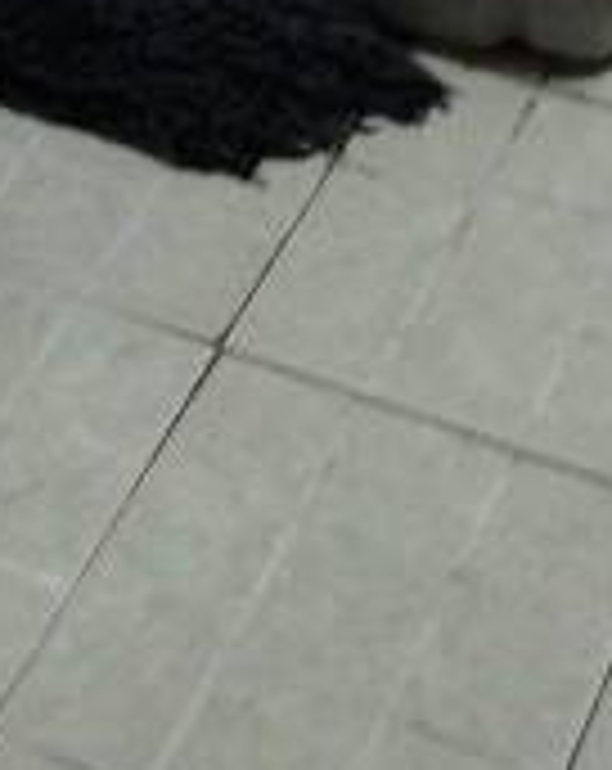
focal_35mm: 119
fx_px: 2704
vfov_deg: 14.6
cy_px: -522
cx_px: 45
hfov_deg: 12.8
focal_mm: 3.6
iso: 640
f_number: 1.8
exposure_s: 1/50
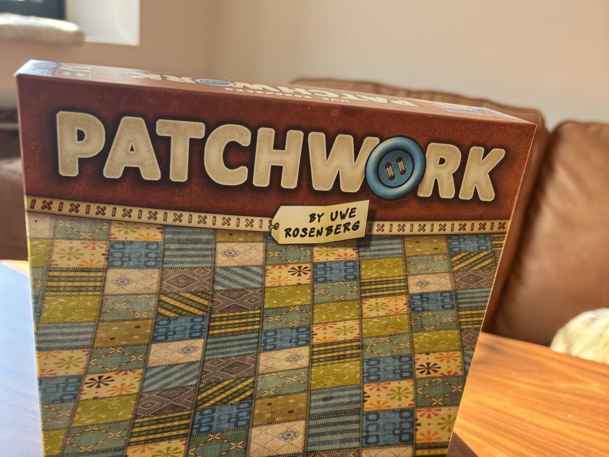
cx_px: 303
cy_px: 335
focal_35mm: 35
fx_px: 616
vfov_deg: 39.7
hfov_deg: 52.6
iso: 64
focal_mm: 5.96
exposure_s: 1/121
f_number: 1.6
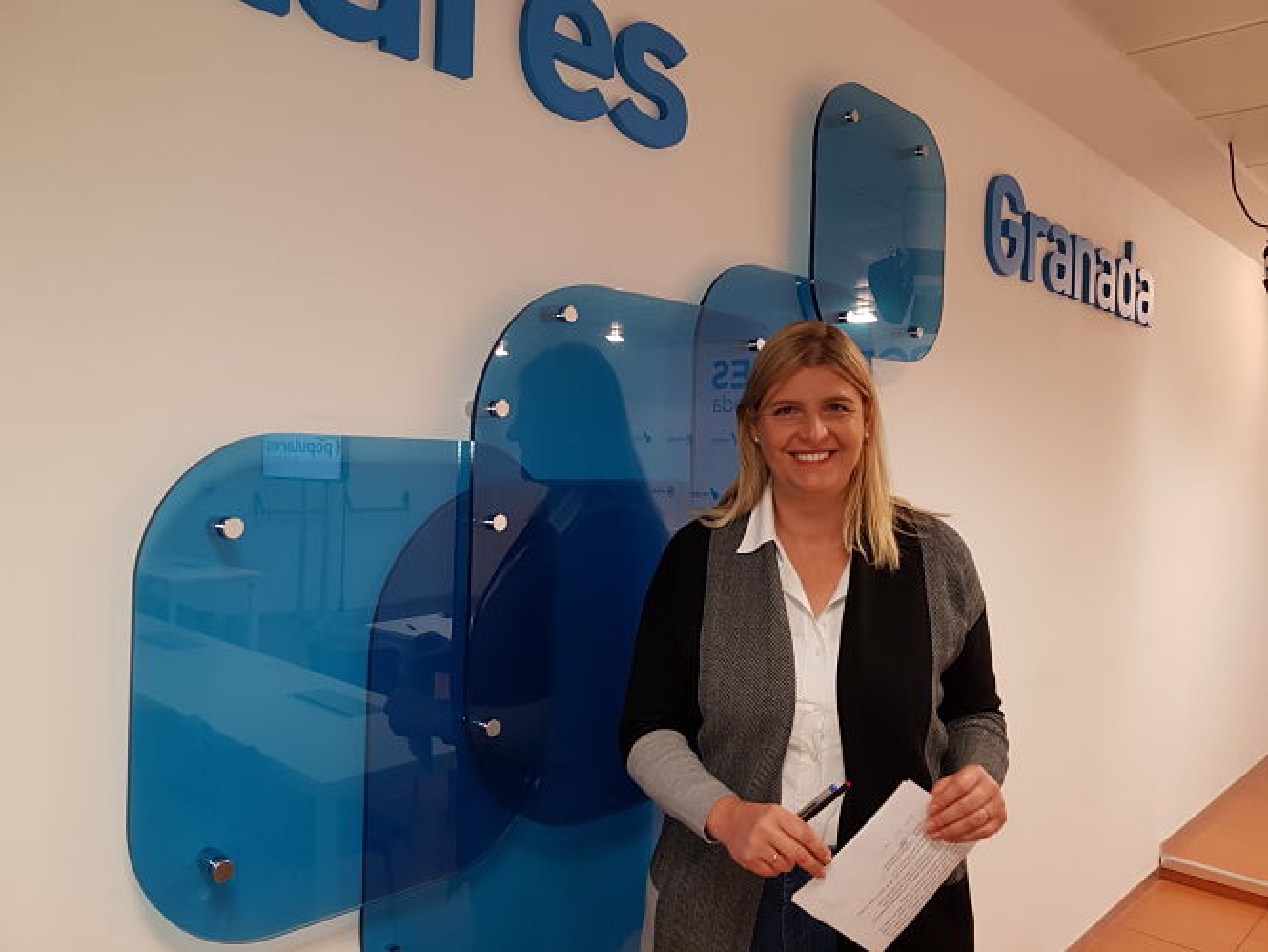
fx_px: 953
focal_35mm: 26
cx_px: 634
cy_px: 476
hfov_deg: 67.3
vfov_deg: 53.1
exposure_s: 1/50
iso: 80
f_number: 1.7
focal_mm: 4.2
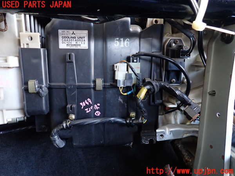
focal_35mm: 25
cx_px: 118
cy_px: 88
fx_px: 170
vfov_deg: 54.9
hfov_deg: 69.4
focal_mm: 4.5
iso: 400
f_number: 2
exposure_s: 1/30
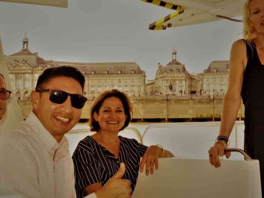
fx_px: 572
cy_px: 93
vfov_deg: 19.6
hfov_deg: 26.0
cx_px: 116
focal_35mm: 75
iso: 3200
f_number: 32
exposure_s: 1/180
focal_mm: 42.5
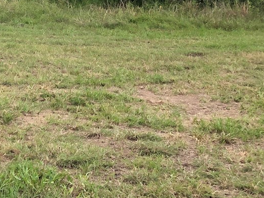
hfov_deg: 16.5
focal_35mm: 110
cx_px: -112
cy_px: 38
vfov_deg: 13.4
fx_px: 839
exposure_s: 1/714
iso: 20
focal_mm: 4
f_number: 1.8
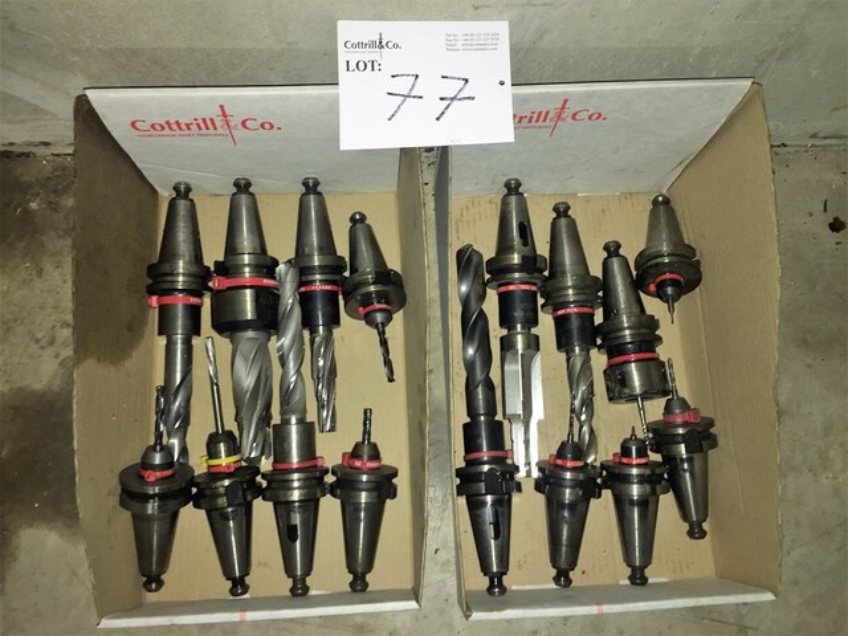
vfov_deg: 48.2
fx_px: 710
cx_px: 424
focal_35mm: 29
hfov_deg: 61.7
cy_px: 318
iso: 50
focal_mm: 4.15
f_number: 2.2
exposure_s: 1/17
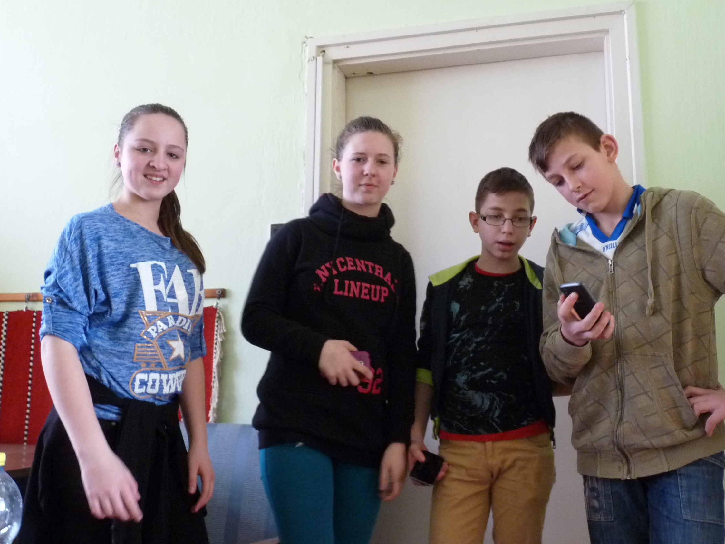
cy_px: 256
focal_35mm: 33
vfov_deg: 42.9
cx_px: 382
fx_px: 691
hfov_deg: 55.3
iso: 400
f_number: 2.8
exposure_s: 1/15
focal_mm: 4.8
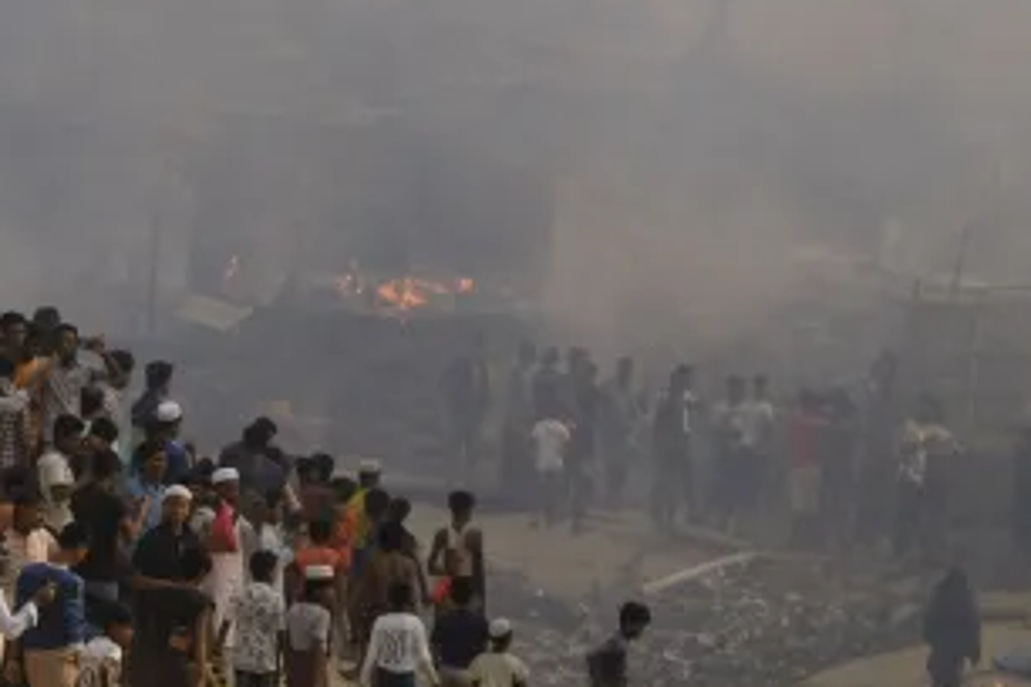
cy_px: 487
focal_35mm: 318
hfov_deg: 6.5
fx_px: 9106
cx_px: 37
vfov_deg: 4.3
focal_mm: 85
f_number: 3.2
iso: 500
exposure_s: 1/3000
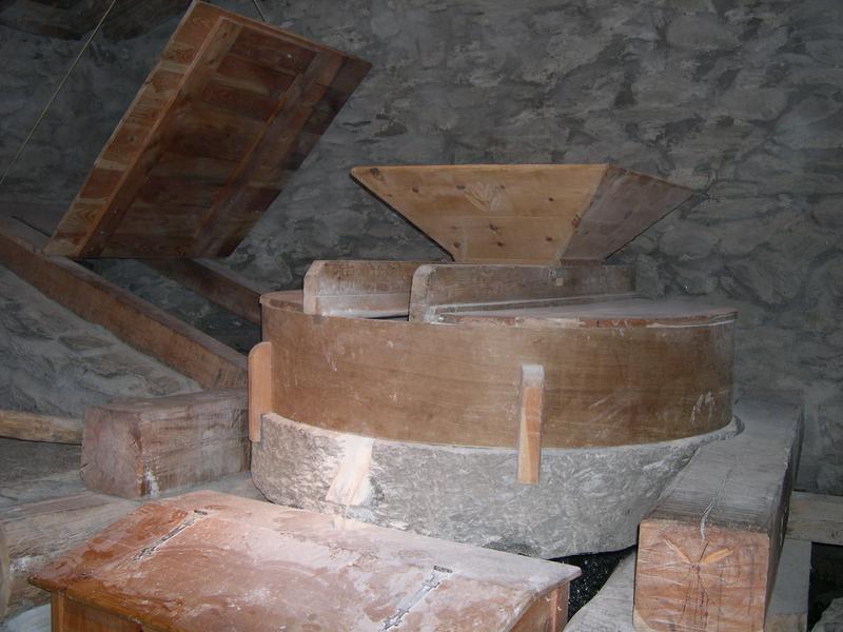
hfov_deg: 49.0
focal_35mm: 38
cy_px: 316
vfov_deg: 37.7
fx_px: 925
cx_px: 422
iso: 100
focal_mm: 8
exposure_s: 1/60
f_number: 2.8
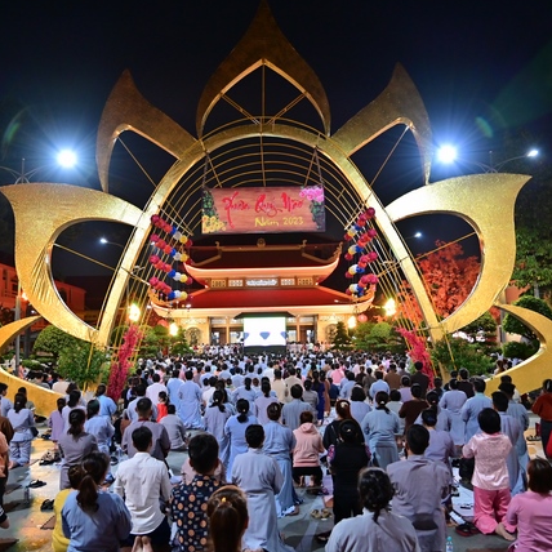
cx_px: 275
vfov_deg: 52.5
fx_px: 559
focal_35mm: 31
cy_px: 275
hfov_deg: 52.5
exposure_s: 1/40
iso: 1600
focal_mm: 24
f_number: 4
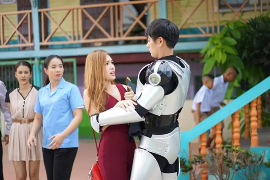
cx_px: 135
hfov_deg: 36.2
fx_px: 412
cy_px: 90
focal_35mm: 55
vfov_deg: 24.6
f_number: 1.8
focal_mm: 55
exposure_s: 1/320
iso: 100
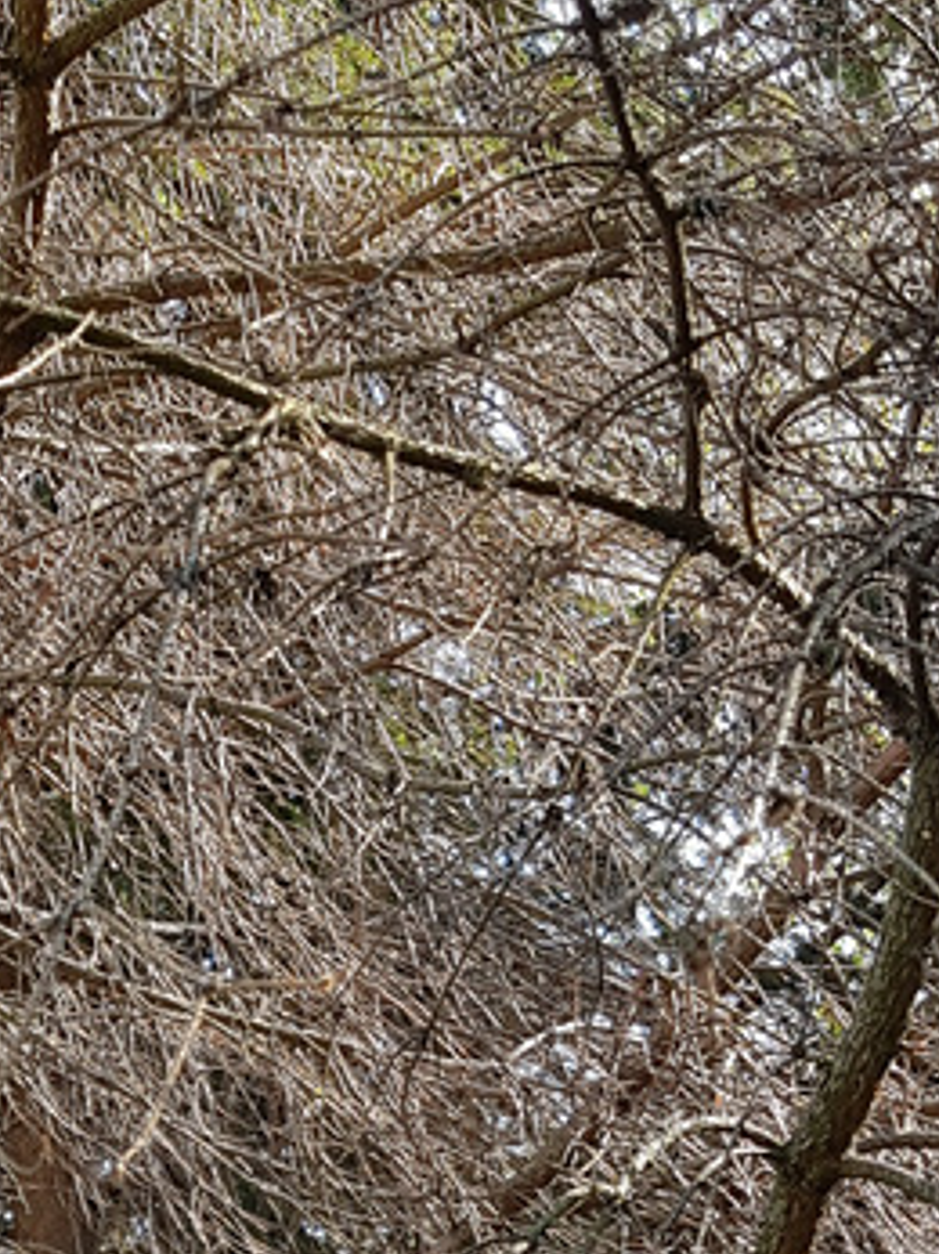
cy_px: 1348
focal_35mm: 90
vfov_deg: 20.8
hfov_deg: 15.5
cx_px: -332
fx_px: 3257
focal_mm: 4.2
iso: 40
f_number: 1.7
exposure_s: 1/260
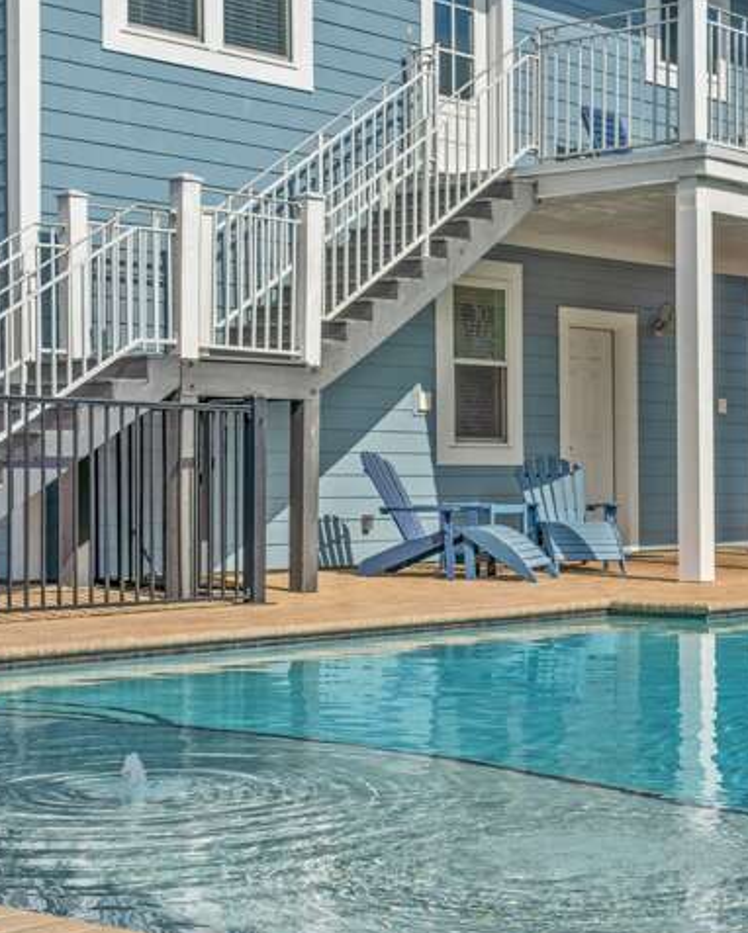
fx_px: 1881
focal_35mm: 68
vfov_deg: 27.9
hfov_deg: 22.4
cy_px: 493
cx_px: 476
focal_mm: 30
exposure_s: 1/4000
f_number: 4
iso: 100
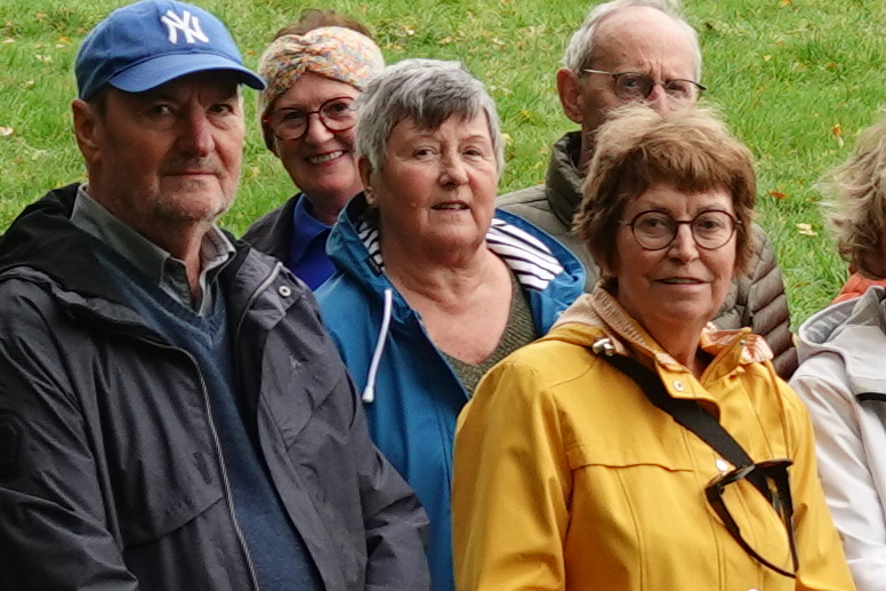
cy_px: 487
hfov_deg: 7.1
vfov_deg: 4.9
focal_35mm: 282
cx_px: 1579
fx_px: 6938
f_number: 3.2
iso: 100
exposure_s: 1/160
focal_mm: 14.65
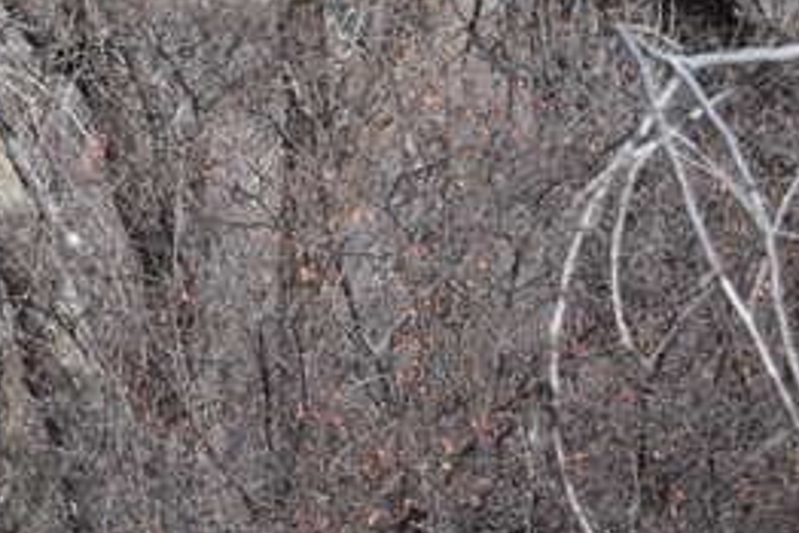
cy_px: 614
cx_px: -631
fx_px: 3908
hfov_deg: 10.9
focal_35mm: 176
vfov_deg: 7.8
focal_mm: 30
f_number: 9
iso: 200
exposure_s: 1/320
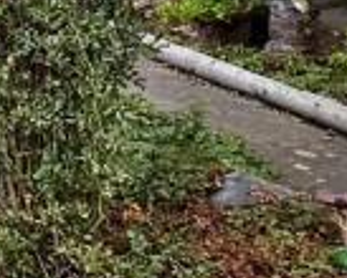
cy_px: -253
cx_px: -519
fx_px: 1049
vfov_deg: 13.3
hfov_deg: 13.2
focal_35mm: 102
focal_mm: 2.22
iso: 64
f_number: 2.2
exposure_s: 1/243
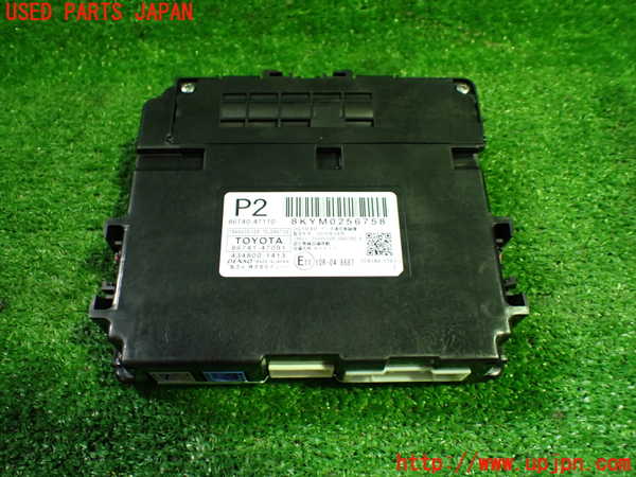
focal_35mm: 30
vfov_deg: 46.8
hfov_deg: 60.0
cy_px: 238
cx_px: 318
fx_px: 551
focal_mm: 5.4
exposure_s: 1/125
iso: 640
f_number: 2.3
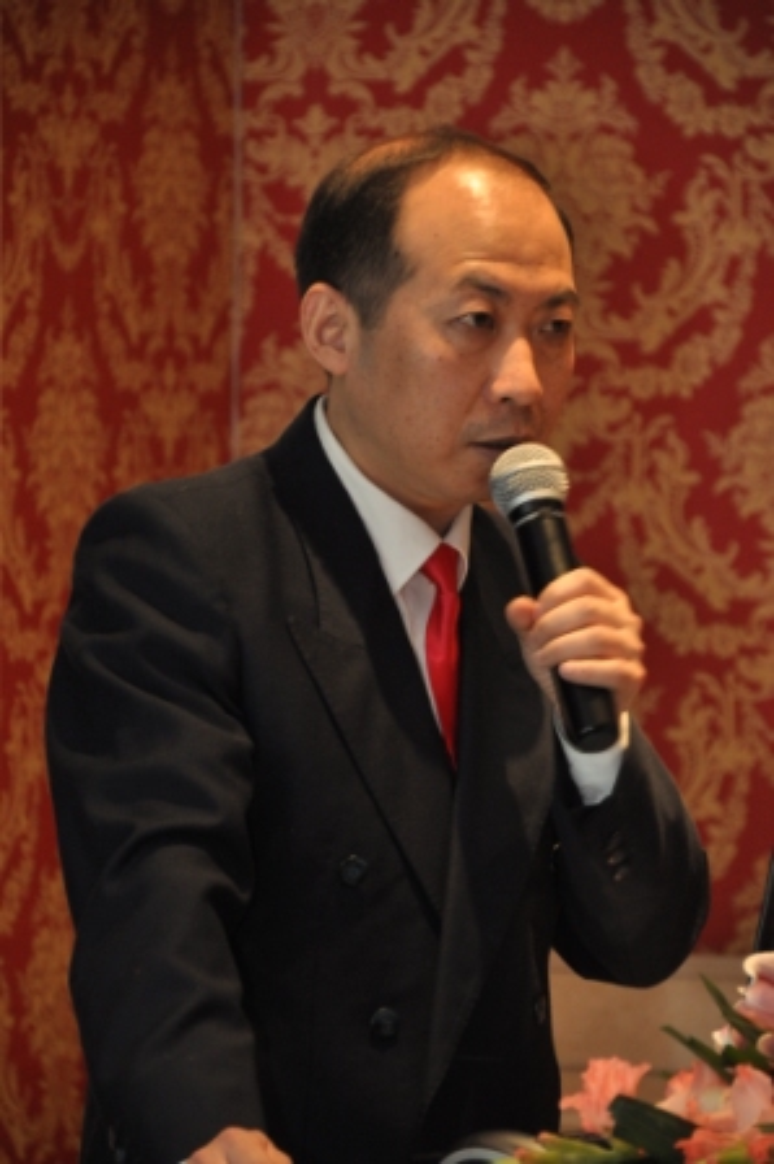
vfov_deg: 10.2
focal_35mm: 202
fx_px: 6540
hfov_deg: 6.8
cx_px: 387
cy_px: 582
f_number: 6
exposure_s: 1/30
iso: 640
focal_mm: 135
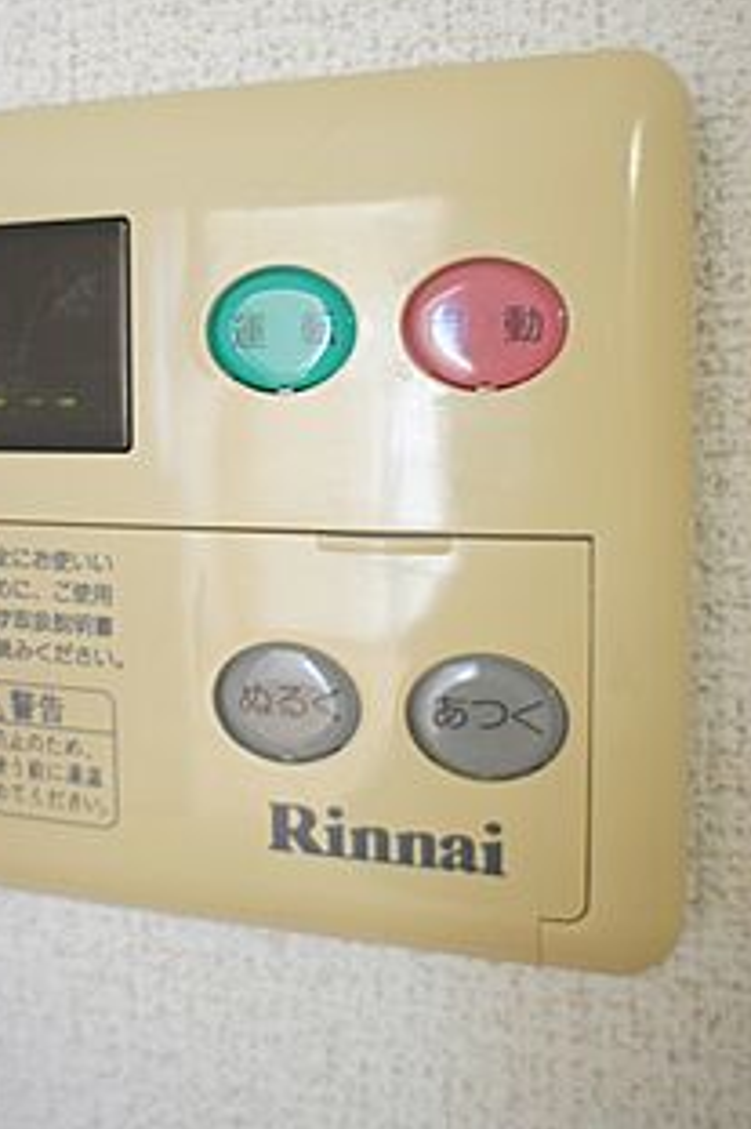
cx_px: 238
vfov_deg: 51.5
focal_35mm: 37
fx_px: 1159
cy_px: 439
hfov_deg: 35.5
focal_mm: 16
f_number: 2.8
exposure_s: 1/30
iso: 400
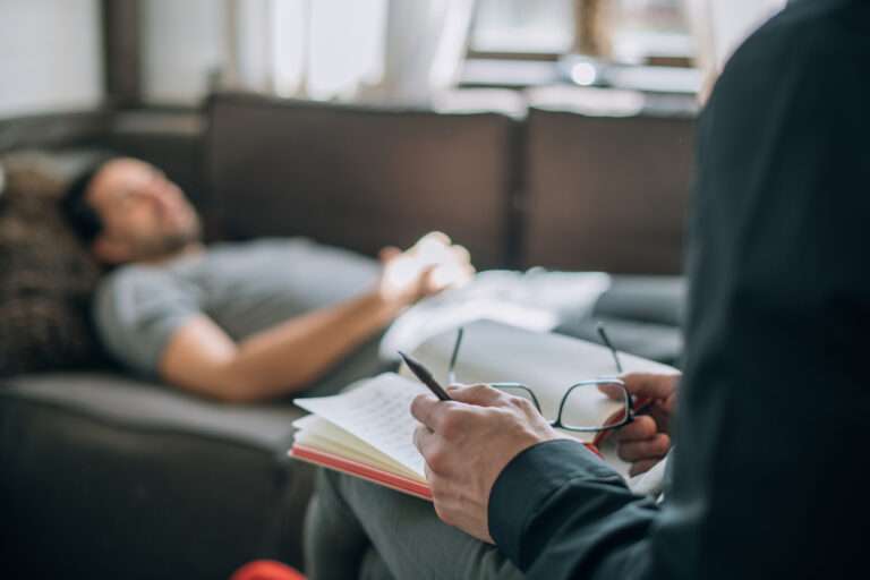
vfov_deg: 27.0
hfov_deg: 39.6
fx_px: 1208
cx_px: 435
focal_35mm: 50
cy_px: 290
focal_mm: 50
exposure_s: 1/200
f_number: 2.2
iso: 100
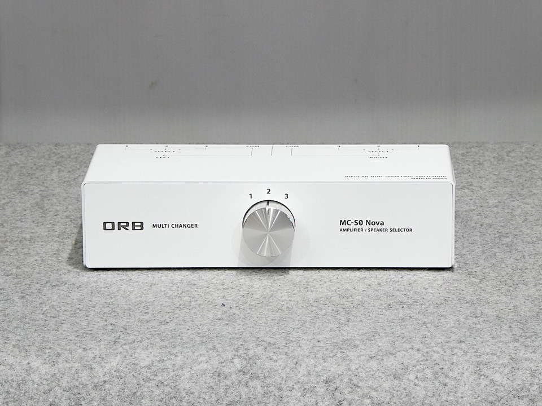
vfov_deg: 9.3
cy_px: 203
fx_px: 2505
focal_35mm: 160
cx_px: 271
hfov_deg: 12.3
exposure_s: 1/20
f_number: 5.5
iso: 400
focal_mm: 28.7
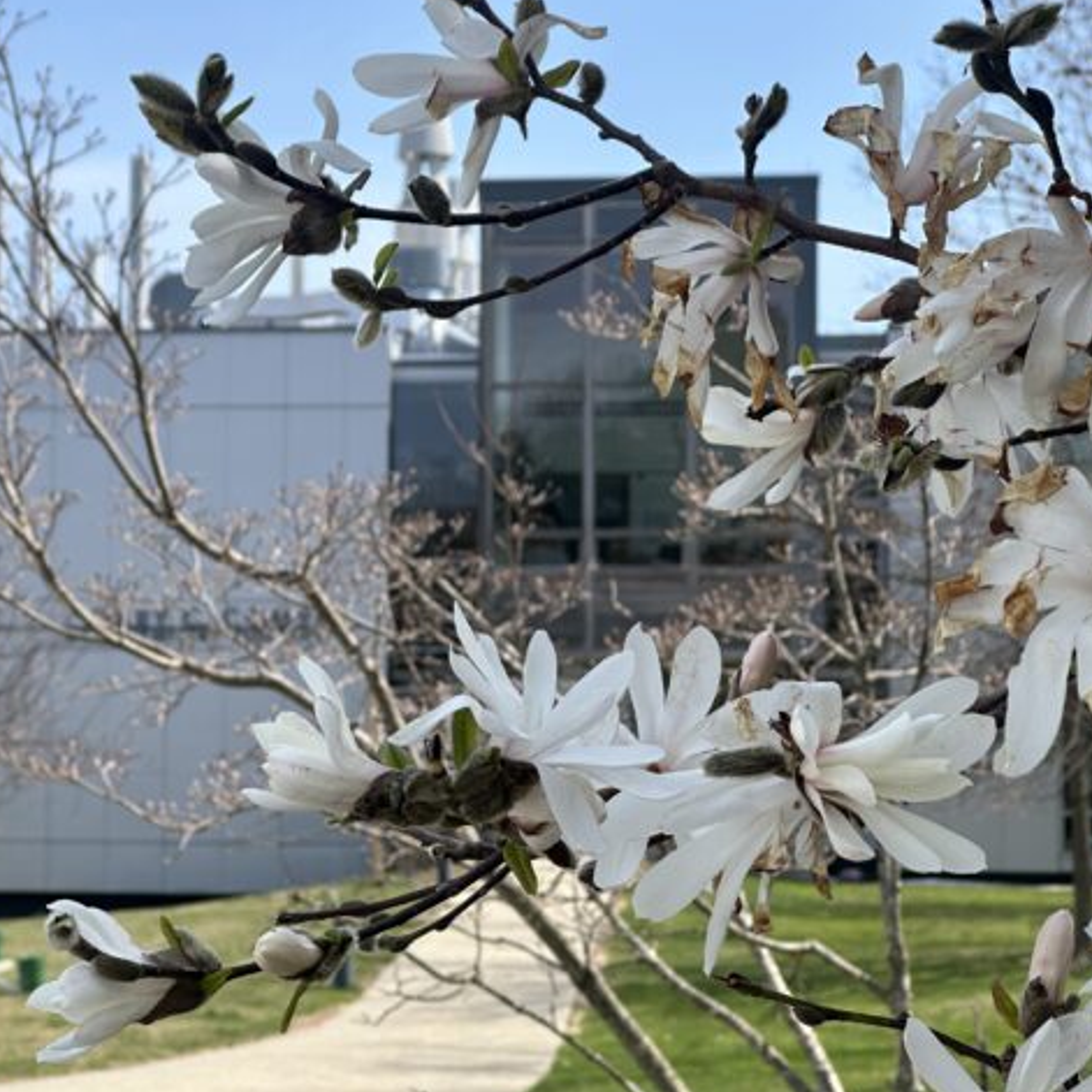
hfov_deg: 18.4
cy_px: 536
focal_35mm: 94
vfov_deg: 18.5
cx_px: 355
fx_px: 3355
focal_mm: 9
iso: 32
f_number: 2.8
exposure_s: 1/423
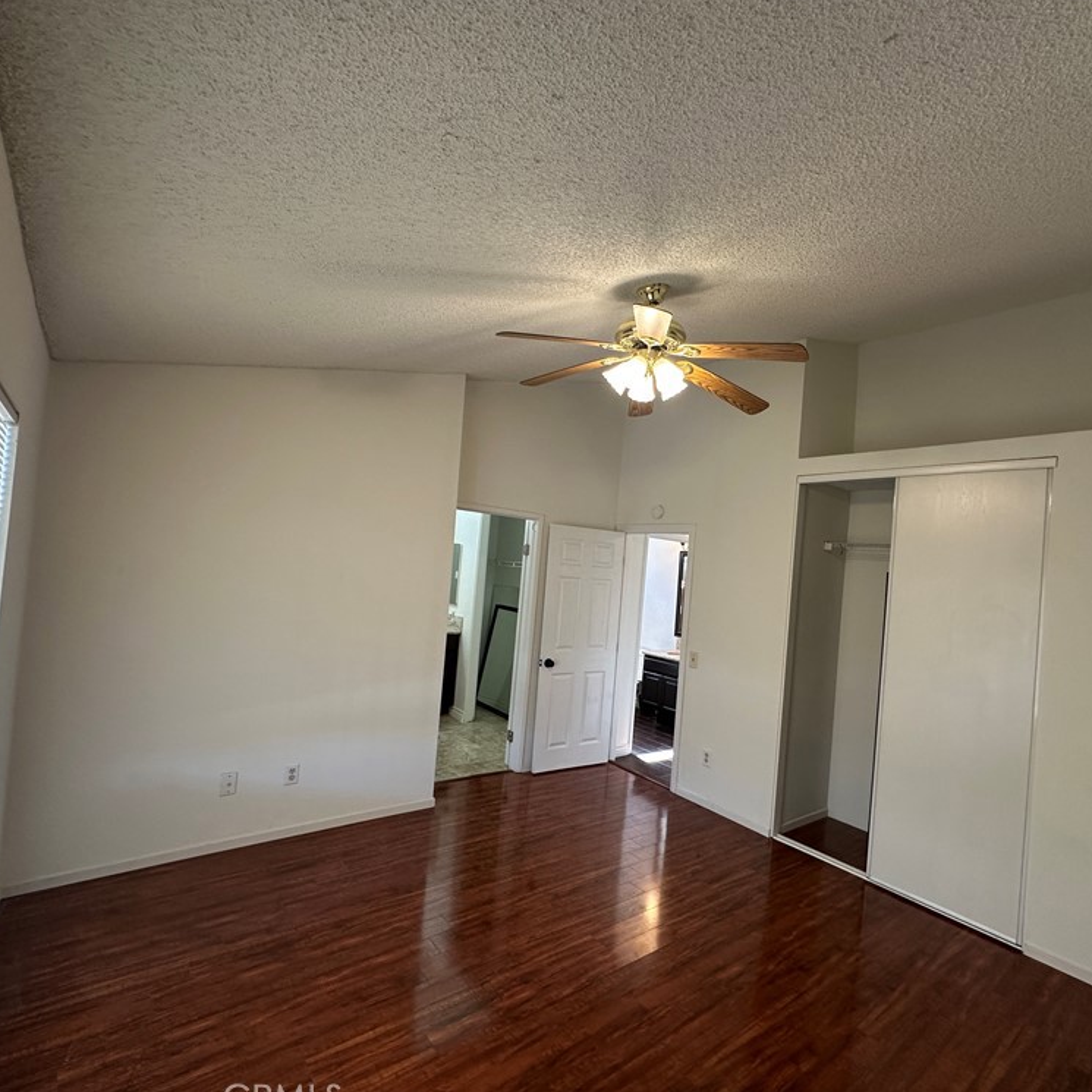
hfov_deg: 83.7
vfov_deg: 84.0
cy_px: 556
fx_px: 607
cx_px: 598
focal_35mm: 17
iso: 160
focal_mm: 2.22
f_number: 2.2
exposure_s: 1/60
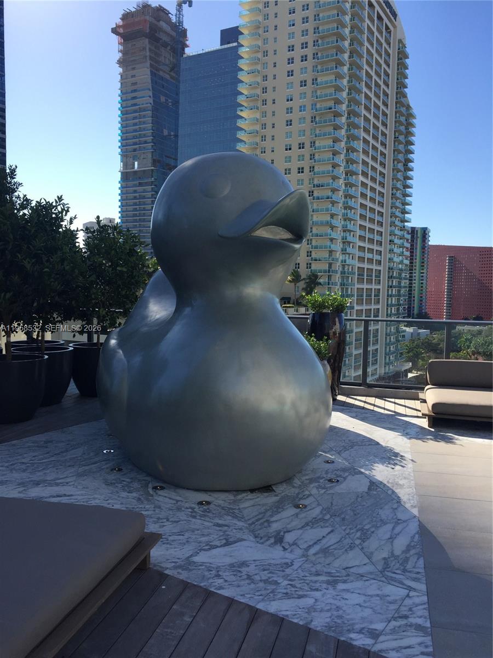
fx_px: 551
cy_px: 329
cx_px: 246
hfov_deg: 48.2
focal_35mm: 29
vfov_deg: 61.7
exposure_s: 1/1364
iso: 32
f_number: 2.2
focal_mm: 4.15
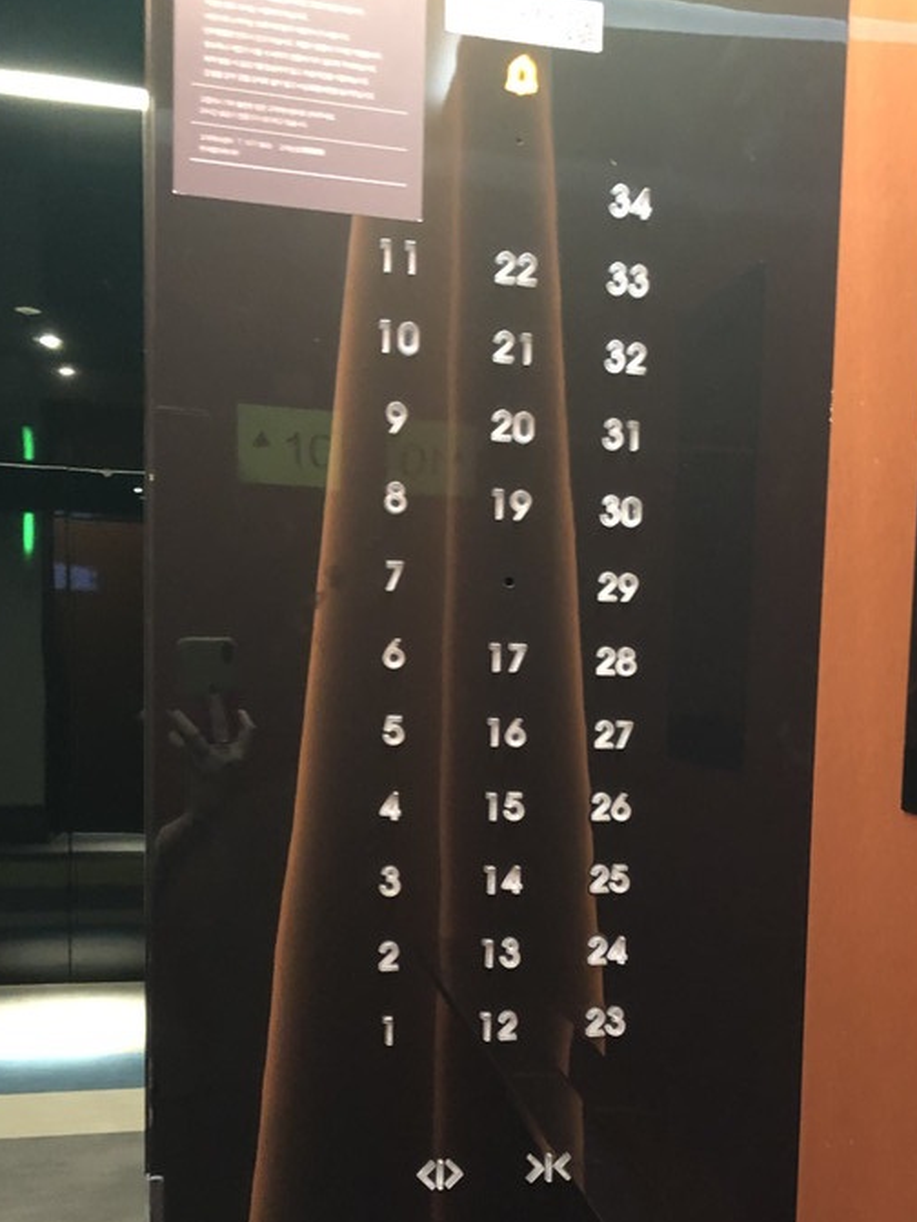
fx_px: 1413
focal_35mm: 40
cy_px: 798
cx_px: 631
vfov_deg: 46.2
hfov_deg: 35.5
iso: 125
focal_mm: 4
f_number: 1.8
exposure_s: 1/4
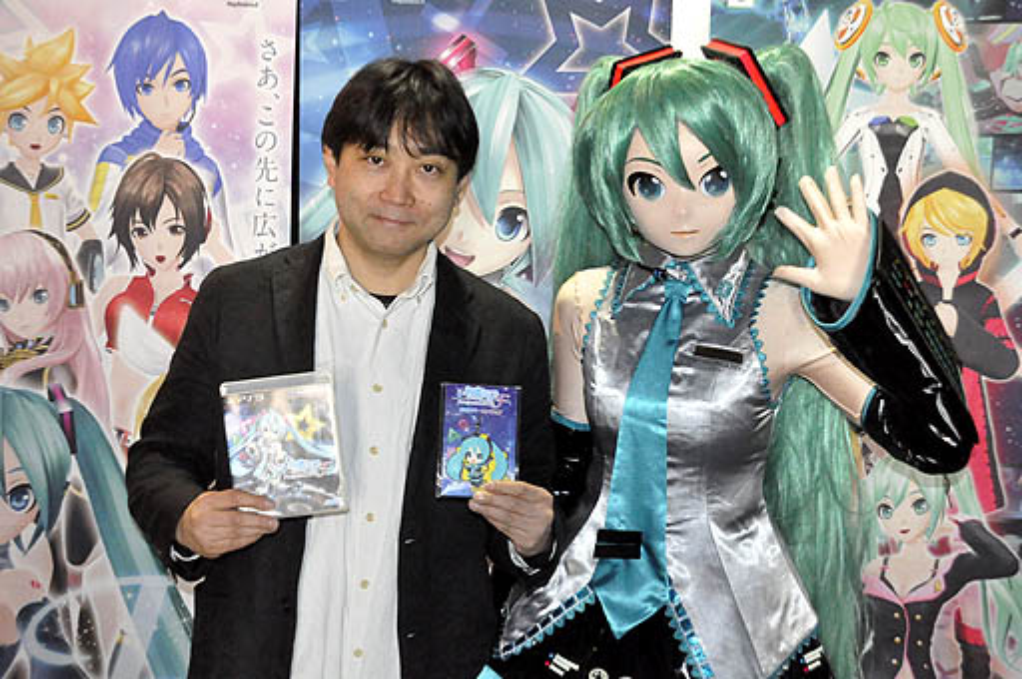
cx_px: 511
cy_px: 340
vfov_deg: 28.0
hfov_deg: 41.2
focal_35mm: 48
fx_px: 1361
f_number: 7.1
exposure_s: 1/60
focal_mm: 32
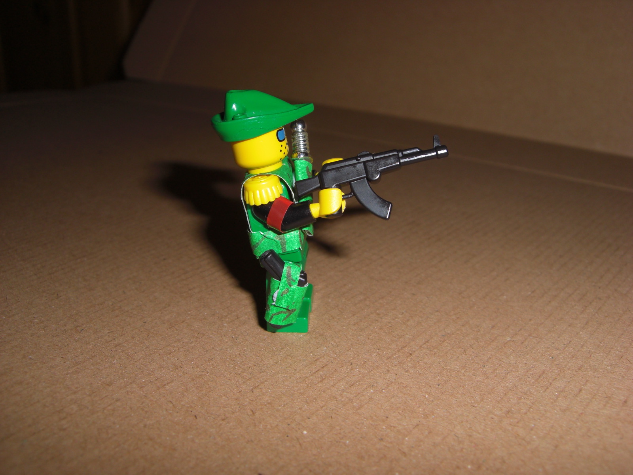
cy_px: 238
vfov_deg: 37.7
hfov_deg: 49.0
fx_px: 695
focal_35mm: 38
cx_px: 316
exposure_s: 1/30
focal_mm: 6.2
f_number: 8
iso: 64
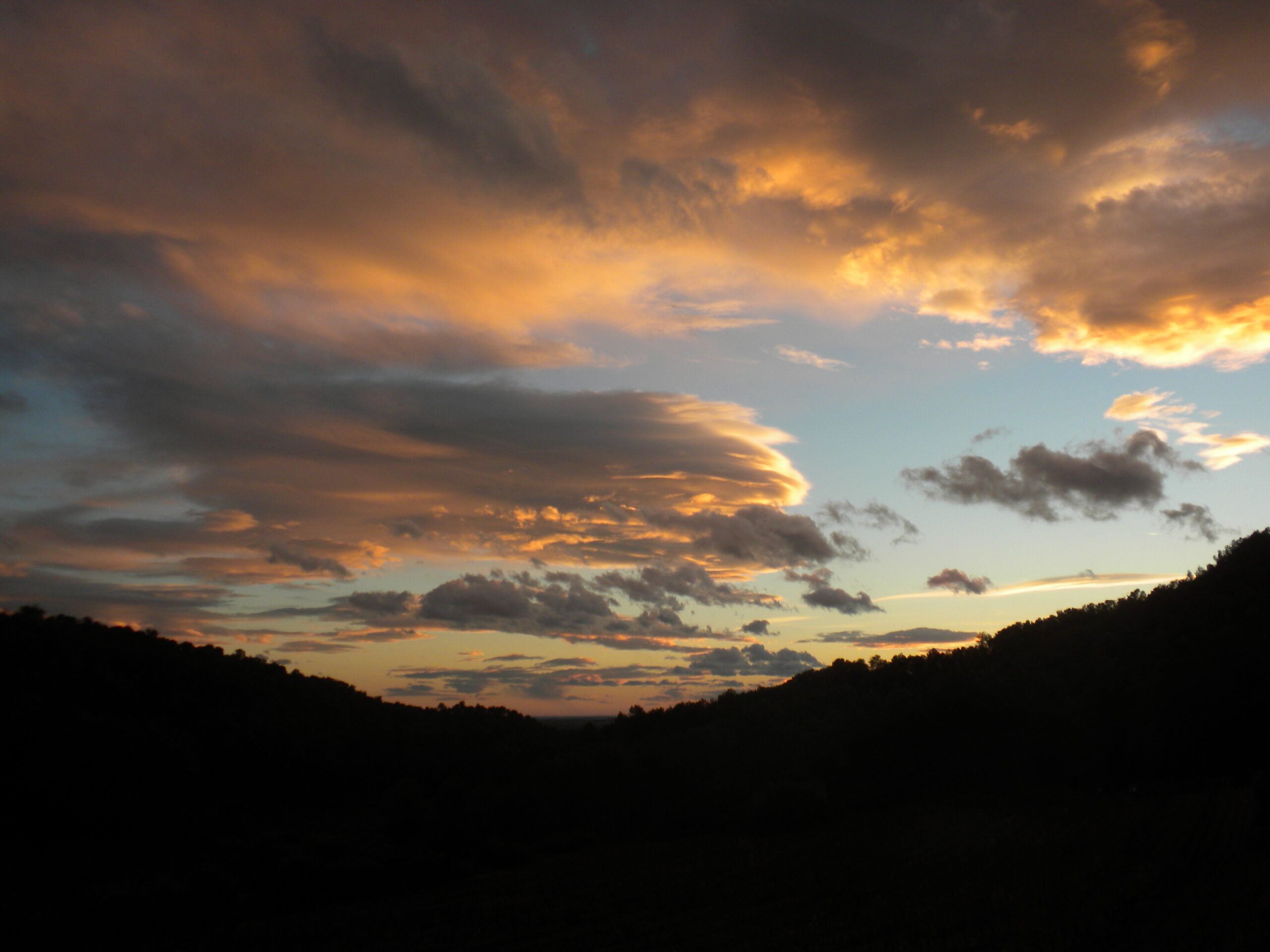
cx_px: 635
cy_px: 476
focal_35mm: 37
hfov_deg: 50.1
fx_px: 1357
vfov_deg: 38.7
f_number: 3.5
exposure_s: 1/170
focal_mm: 6.6
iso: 64
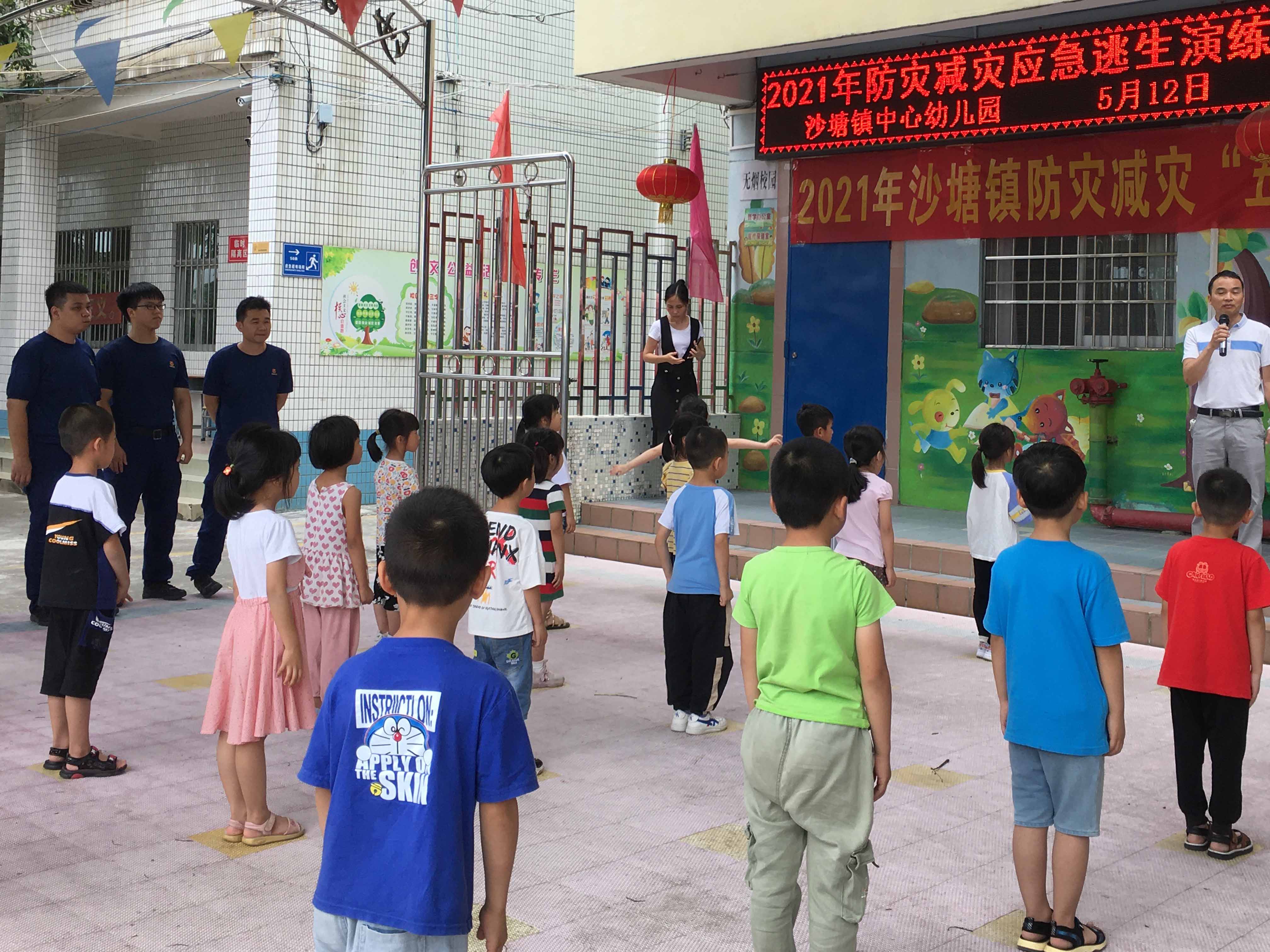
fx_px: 1064
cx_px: 635
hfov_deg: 61.7
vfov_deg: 48.2
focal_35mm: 29
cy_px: 476
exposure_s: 1/291
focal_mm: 4.15
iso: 25
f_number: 2.2
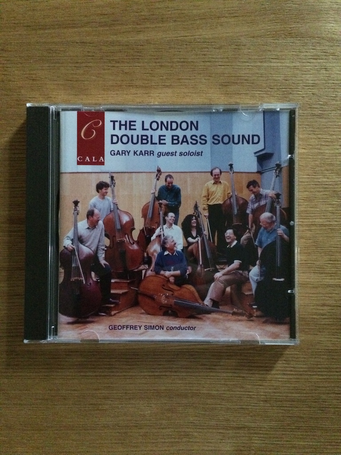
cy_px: 228
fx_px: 394
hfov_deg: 46.8
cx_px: 170
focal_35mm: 30
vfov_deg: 60.0
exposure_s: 1/15
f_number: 2.2
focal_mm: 4.12
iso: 1250
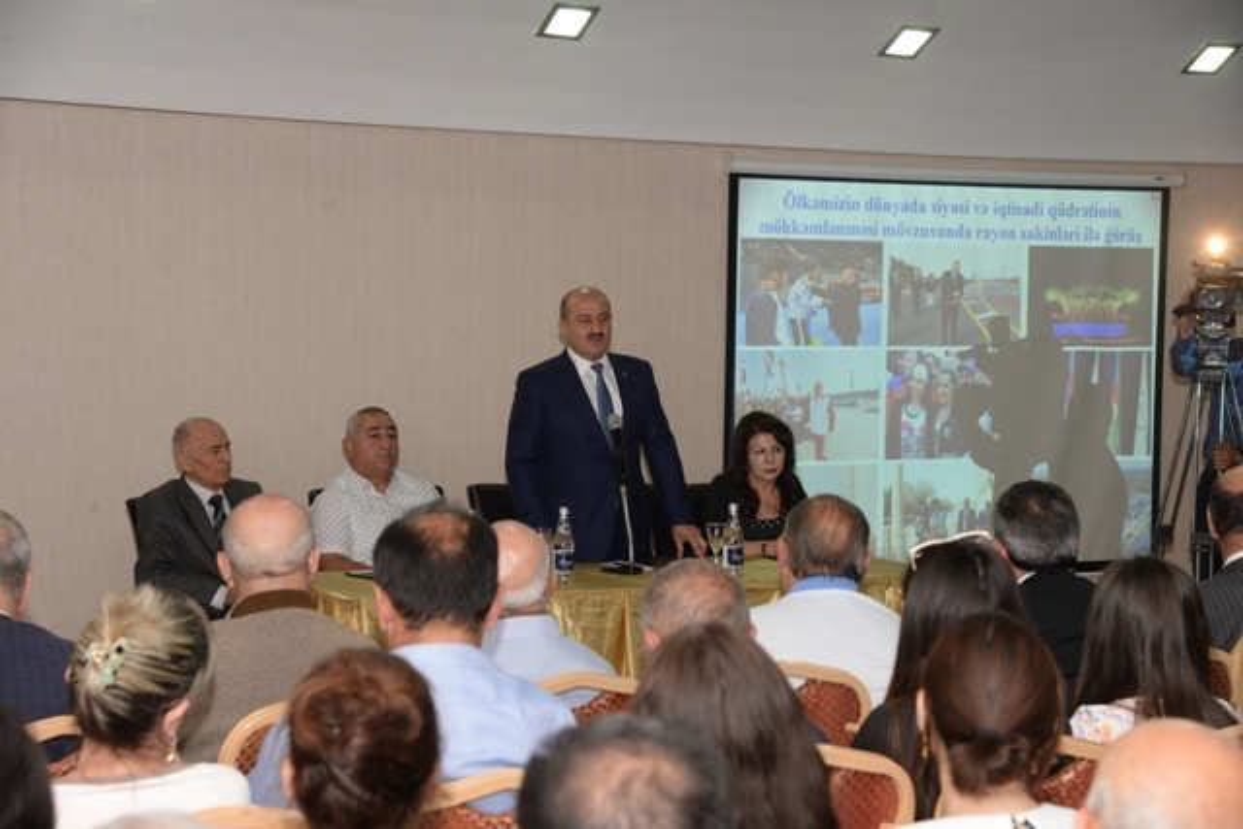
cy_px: 414
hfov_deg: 28.8
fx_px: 2417
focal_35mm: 70
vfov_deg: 19.5
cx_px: 622
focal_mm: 70
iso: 2200
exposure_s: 1/100
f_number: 6.3
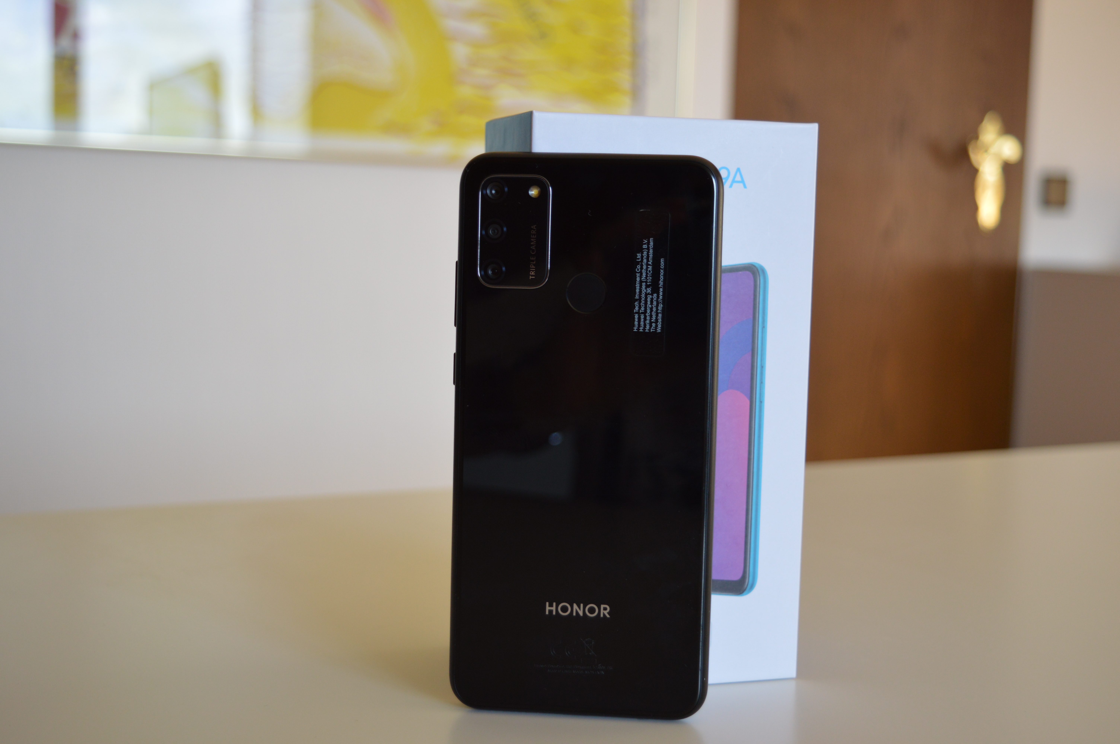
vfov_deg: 28.9
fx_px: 1445
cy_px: 372
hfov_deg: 42.4
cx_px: 560
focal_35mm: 46
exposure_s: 1/100
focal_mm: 31
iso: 400
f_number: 5
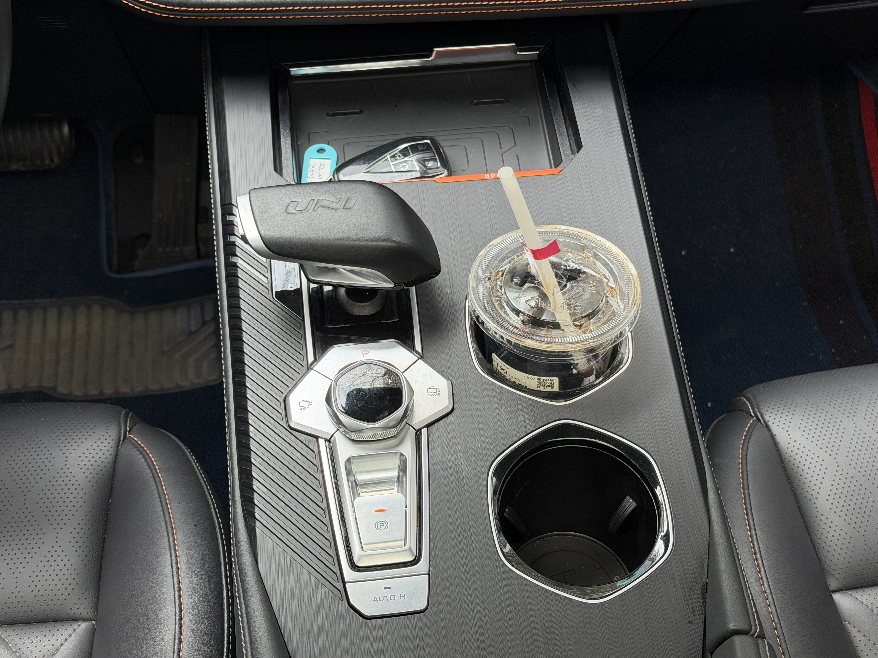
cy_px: 329
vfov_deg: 30.3
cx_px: 439
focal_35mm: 48
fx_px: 1217
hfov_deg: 39.7
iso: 125
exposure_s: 1/117
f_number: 1.78
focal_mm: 6.76
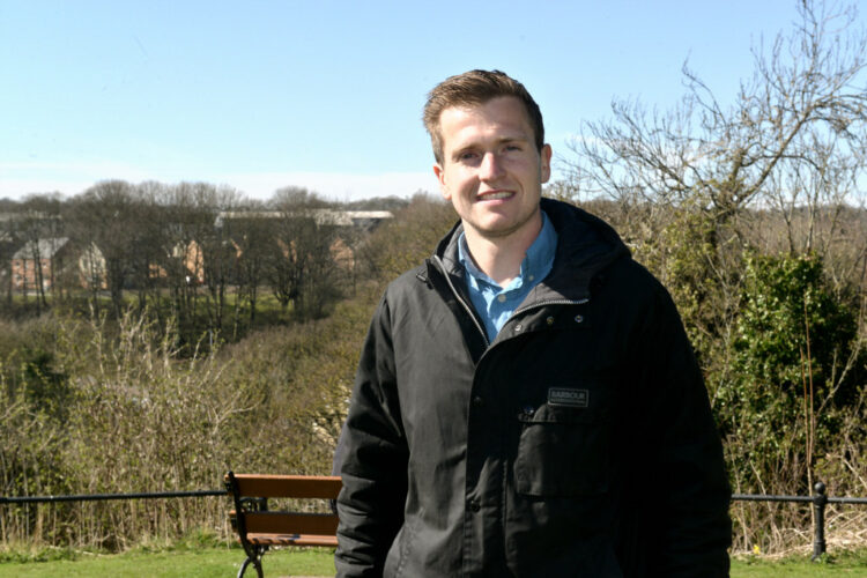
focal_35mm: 70
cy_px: 289
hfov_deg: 28.8
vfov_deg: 19.5
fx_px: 1686
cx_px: 434
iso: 400
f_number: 16
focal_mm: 70
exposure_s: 1/250
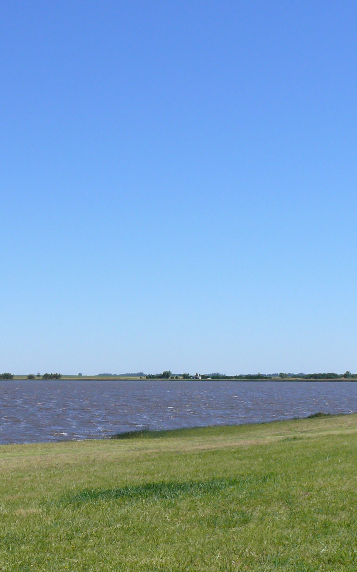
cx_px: 53
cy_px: 389
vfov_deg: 28.4
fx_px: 1121
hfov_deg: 17.9
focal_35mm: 72
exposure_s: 1/500
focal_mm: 7.4
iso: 100
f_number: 6.3
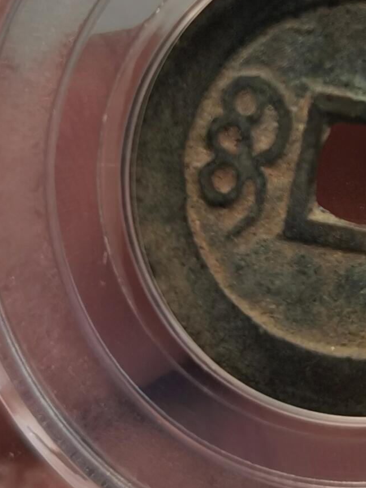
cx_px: 361
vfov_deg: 19.8
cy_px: 88
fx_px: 1382
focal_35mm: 98
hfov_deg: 14.8
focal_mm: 5.56
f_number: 1.6
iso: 50
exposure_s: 1/249
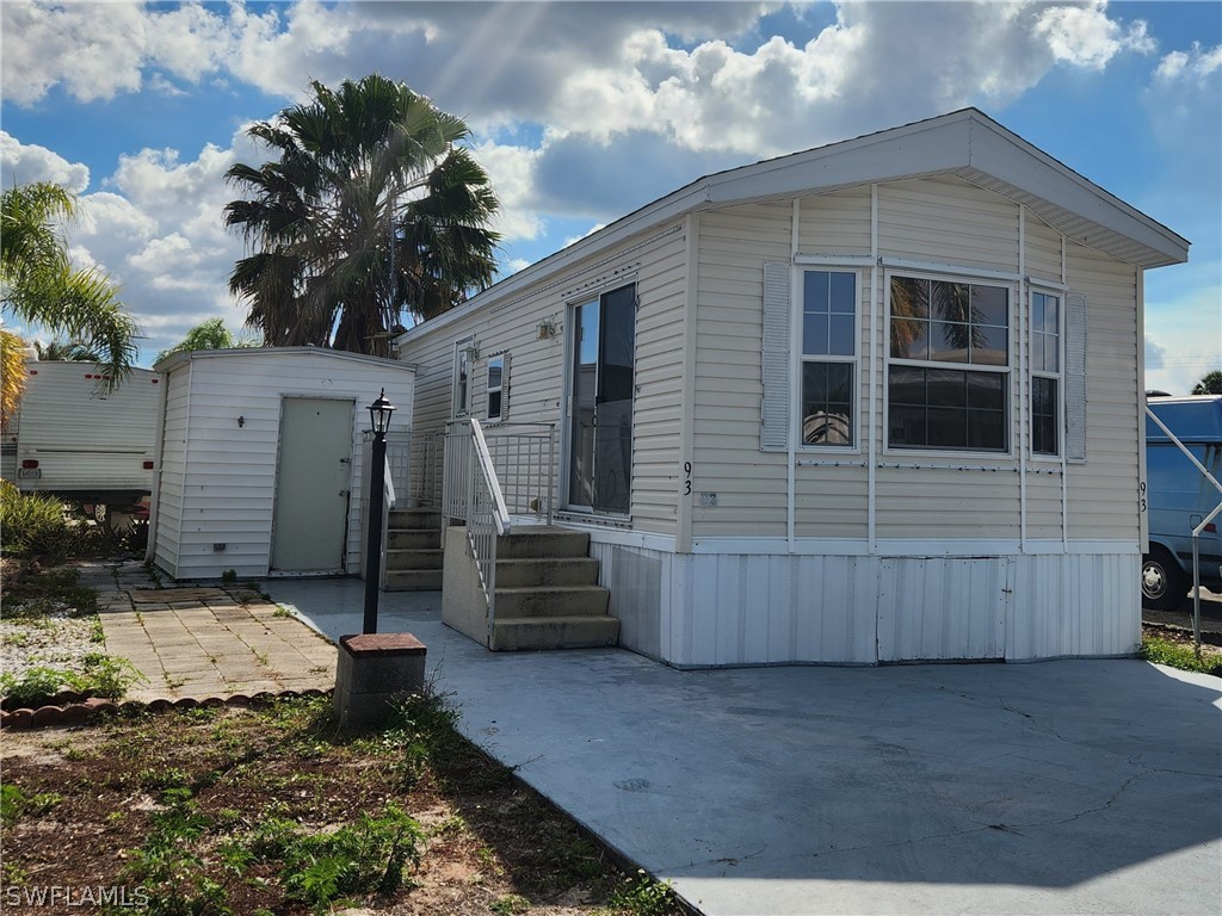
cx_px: 611
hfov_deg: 73.9
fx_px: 812
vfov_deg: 58.9
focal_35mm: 23
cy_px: 458
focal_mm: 5.4
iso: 20
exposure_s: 1/5000
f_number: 1.8
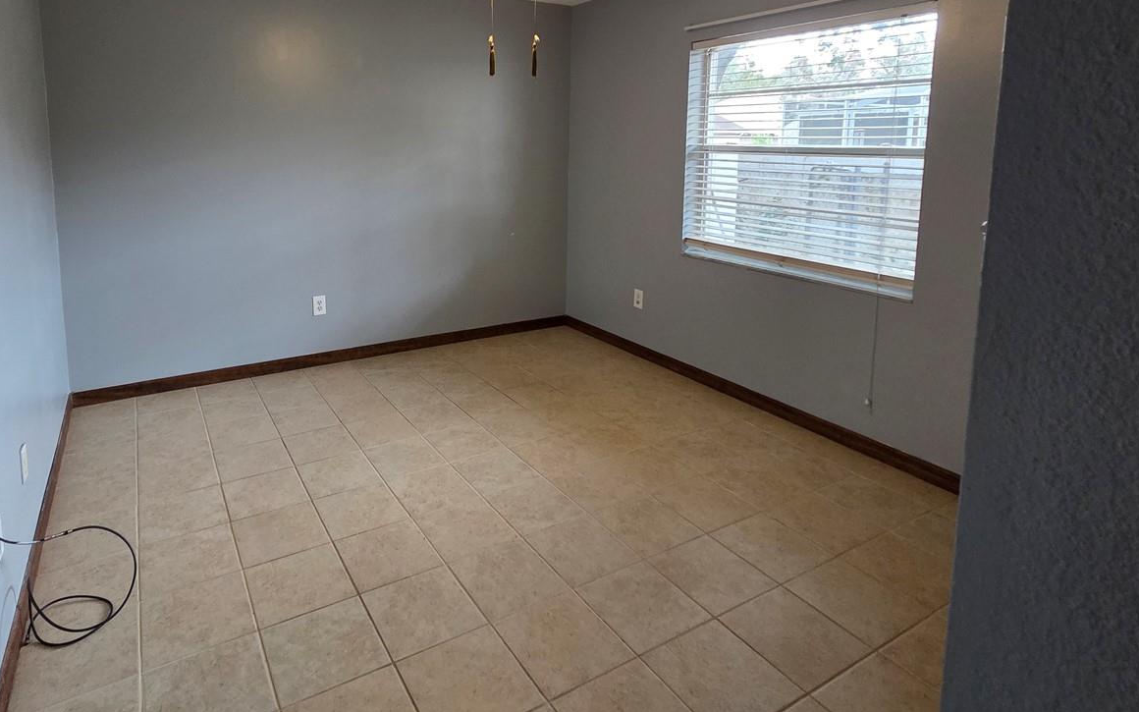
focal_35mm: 19
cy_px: 204
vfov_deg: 59.8
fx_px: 590
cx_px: 484
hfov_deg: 87.4
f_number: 2.2
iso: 250
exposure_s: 1/60
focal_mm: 2.2
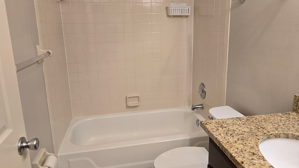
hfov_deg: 71.9
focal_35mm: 26
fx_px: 206
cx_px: 154
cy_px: 74
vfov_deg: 44.3
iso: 160
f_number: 1.7
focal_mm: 6.3
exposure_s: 1/120
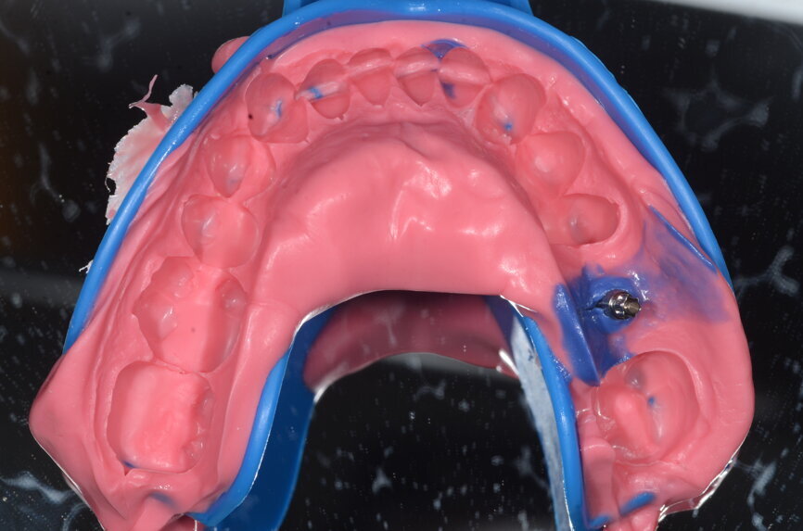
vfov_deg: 8.7
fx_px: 3505
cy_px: 266
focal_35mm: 158
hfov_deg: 13.1
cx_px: 402
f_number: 22
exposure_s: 1/160
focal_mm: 105
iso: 100
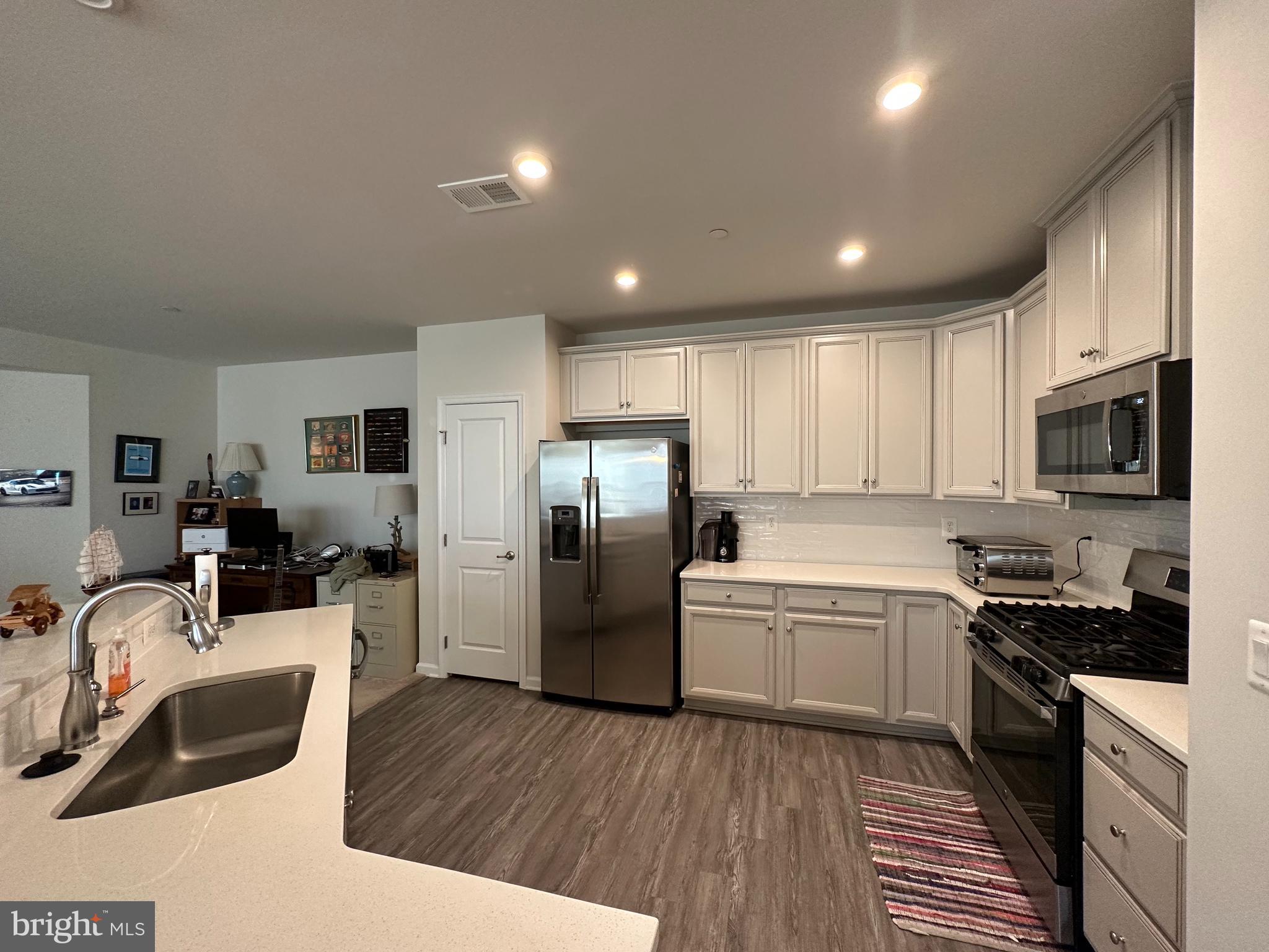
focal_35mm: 14
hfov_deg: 102.1
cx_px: 634
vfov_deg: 85.7
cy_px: 476
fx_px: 513
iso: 250
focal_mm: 2.22
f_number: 2.2
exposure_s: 1/120
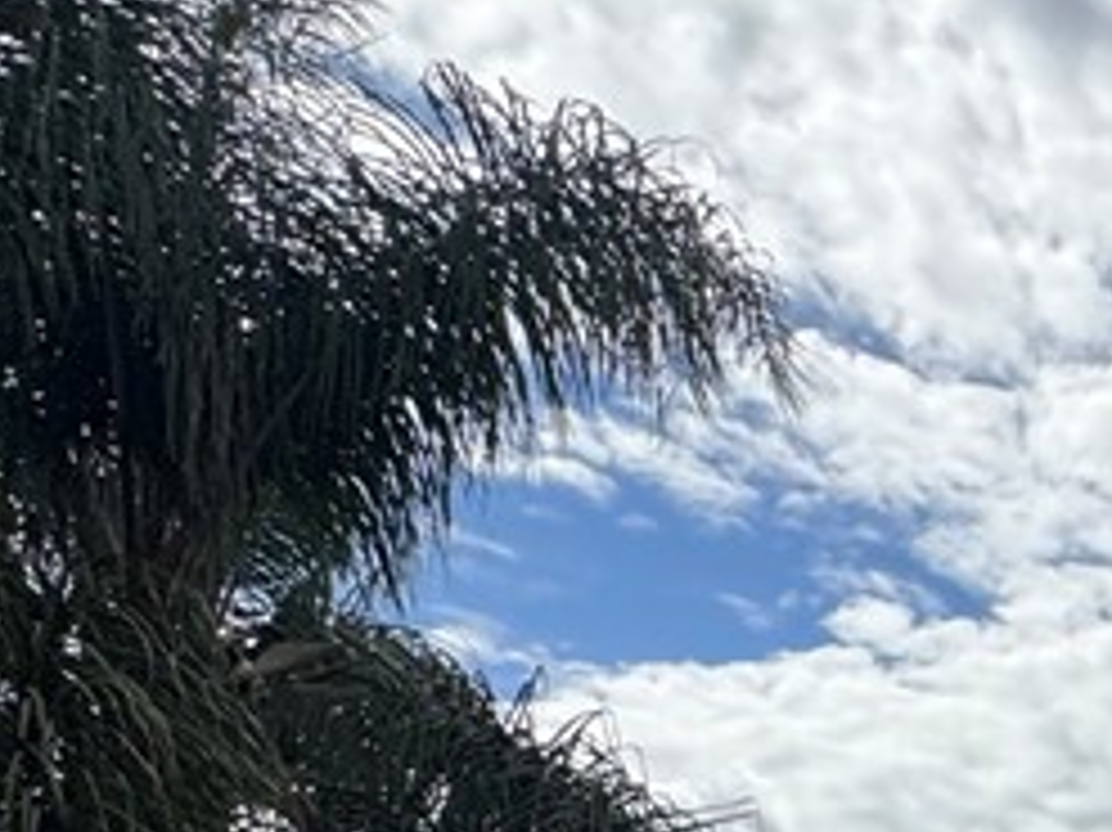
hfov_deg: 24.0
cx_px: 1774
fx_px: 1862
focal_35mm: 58
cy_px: 1309
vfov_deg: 20.8
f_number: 2.2
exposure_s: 1/3546
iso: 50
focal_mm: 2.22
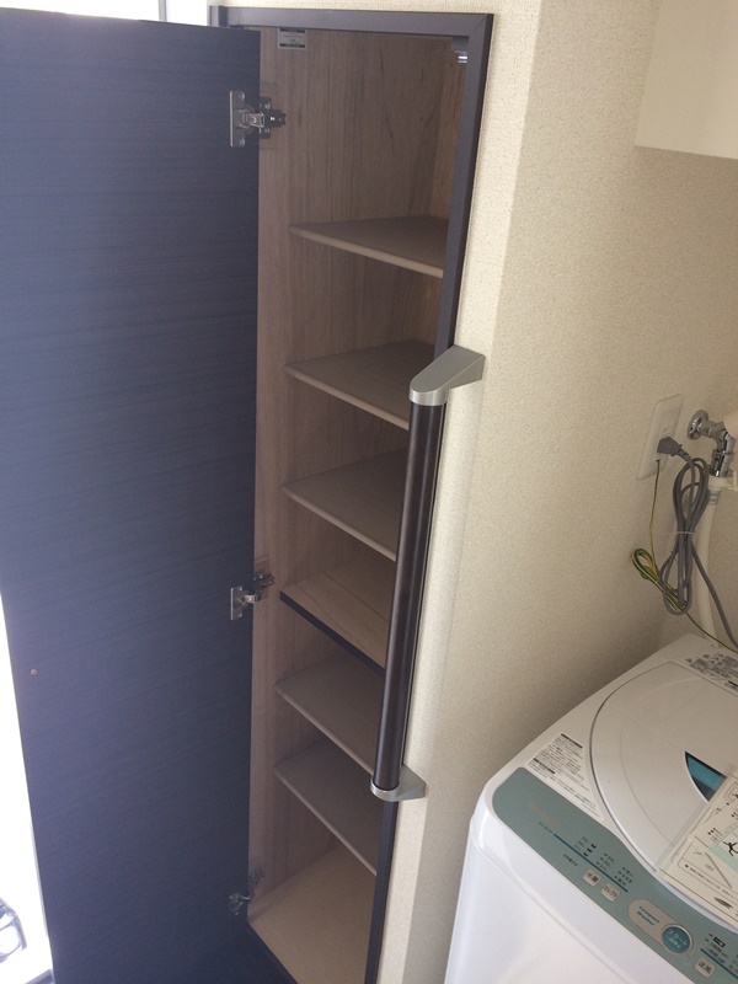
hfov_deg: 48.2
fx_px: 824
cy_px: 492
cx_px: 369
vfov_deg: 61.7
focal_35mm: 29
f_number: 2.2
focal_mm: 4.15
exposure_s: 1/30
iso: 32
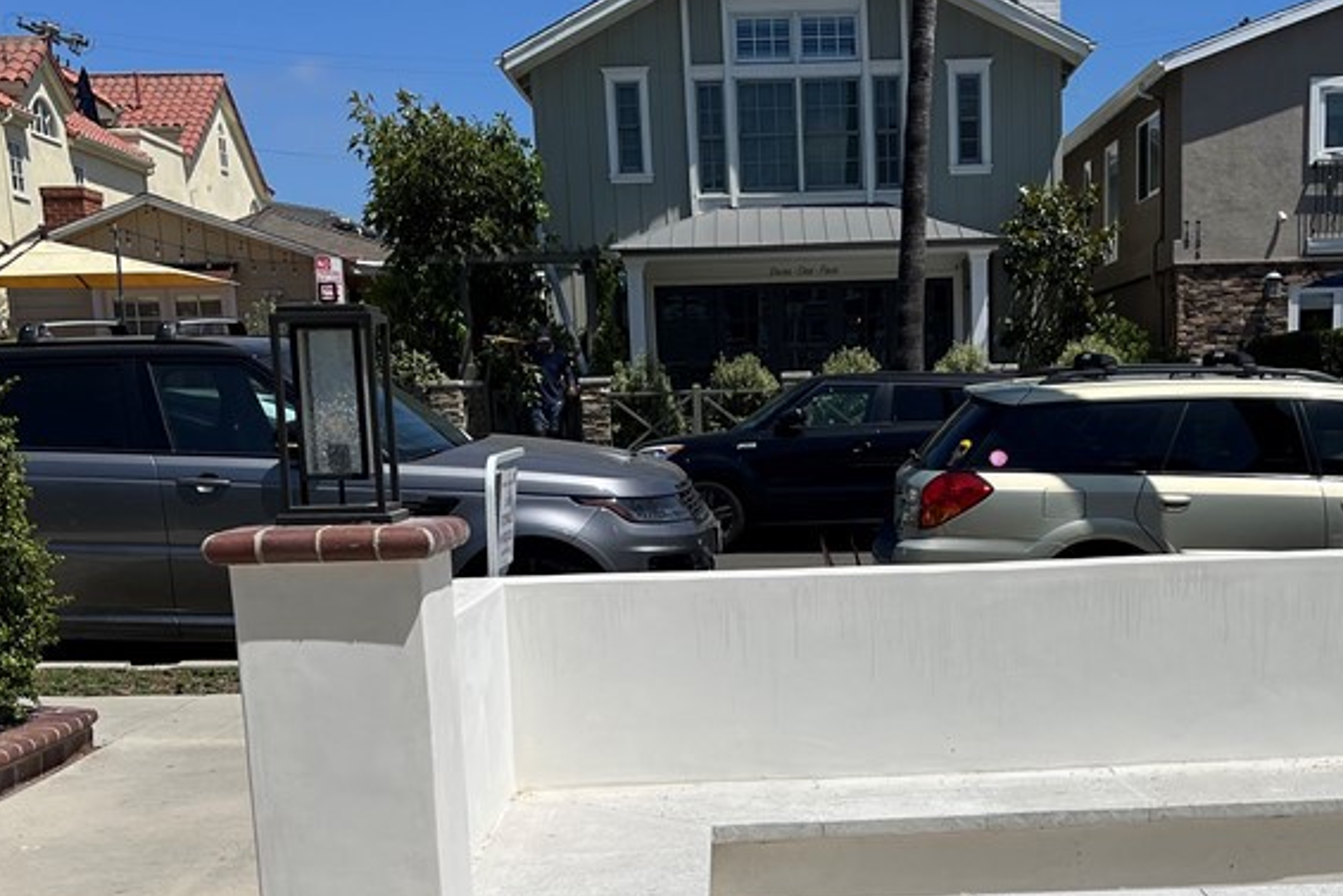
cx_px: 846
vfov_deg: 26.9
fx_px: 1828
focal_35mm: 49
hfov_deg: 40.0
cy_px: 734
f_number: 1.6
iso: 50
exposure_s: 1/7874
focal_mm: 5.1
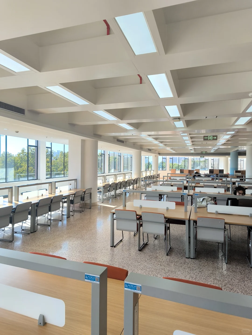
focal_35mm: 23
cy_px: 168
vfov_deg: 73.9
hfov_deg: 58.9
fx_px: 223
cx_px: 126
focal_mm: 5.35
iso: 80
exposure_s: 1/413
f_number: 1.7
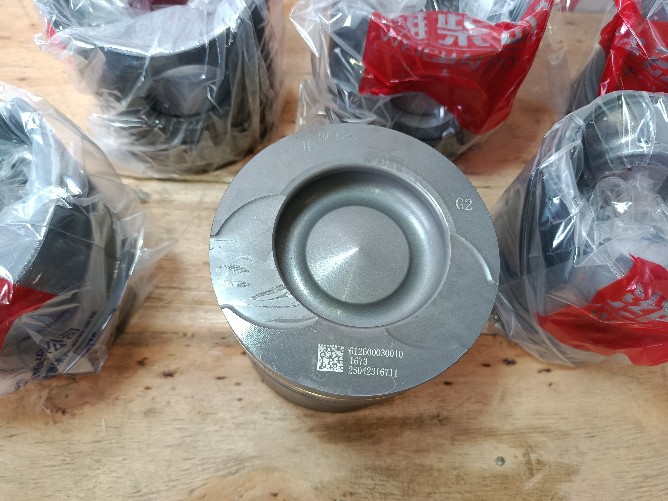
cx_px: 334
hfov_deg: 71.6
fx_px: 463
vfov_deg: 56.8
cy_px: 250
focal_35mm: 24
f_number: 1.7
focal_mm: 5.24
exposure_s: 1/100
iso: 247
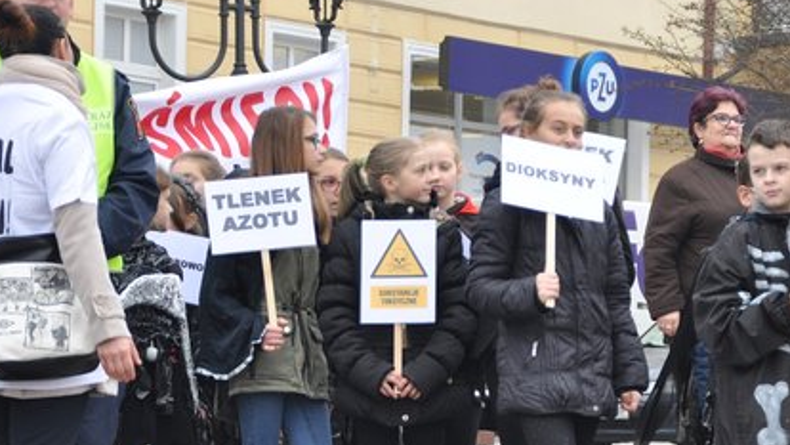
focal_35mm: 197
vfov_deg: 6.2
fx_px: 4127
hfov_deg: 10.9
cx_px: 502
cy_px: 290
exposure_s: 1/80
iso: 250
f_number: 5.3
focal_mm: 80
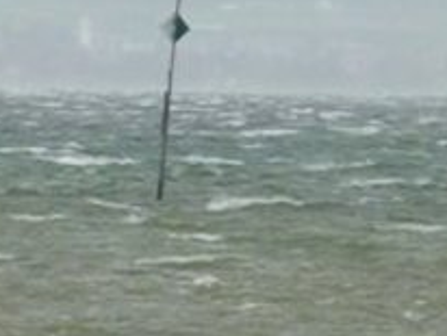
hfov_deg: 1.9
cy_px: 126
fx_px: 13549
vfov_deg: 1.4
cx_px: 210
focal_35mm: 1048
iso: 500
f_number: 4.9
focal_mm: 49.2
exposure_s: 1/400
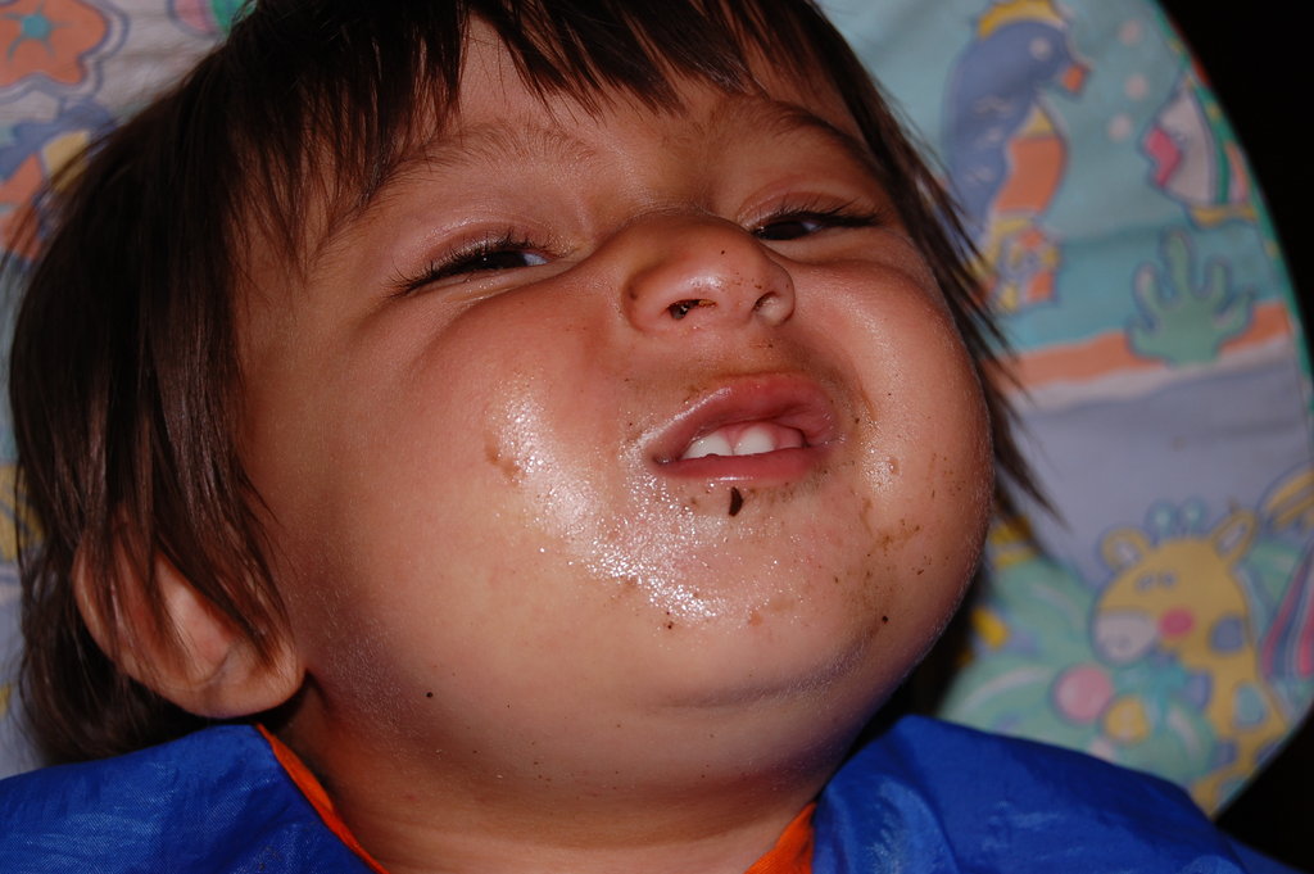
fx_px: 3009
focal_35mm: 82
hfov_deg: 24.6
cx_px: 657
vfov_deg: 16.5
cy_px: 437
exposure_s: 1/125
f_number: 5.6
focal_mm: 55
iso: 200
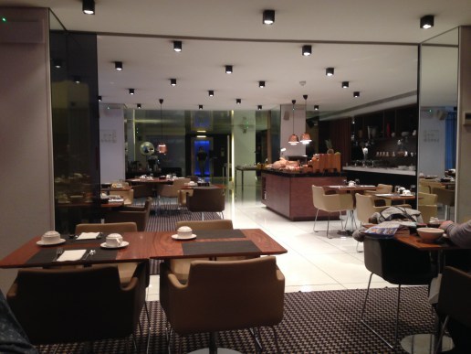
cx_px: 236
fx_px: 449
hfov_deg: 55.4
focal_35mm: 33
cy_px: 177
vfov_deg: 42.9
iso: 125
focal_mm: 4.12
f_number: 2.4
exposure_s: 1/20
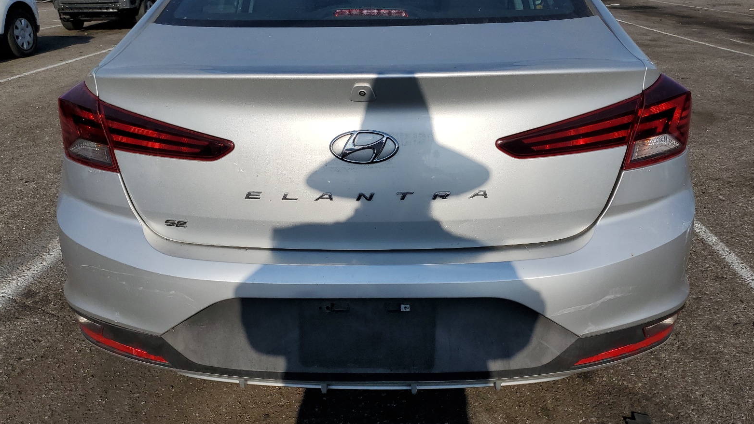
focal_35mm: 29
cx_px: 381
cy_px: 172
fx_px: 580
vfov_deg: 40.0
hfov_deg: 66.1
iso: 50
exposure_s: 1/10000
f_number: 1.5
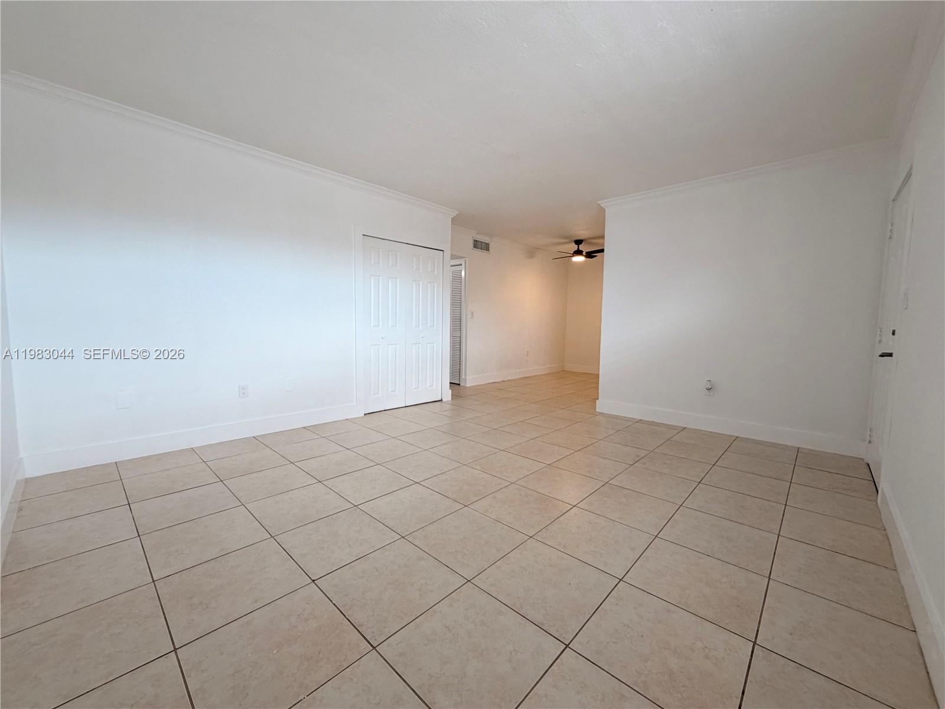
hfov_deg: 102.1
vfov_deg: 85.7
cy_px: 354
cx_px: 472
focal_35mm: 14
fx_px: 382
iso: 100
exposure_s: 1/120
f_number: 2.2
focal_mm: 2.2
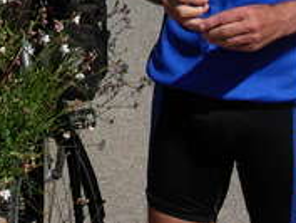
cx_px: -38
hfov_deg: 14.9
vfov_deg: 10.9
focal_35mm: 129
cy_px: -153
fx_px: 1104
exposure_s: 1/886
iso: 79
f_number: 4.9
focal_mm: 6.3
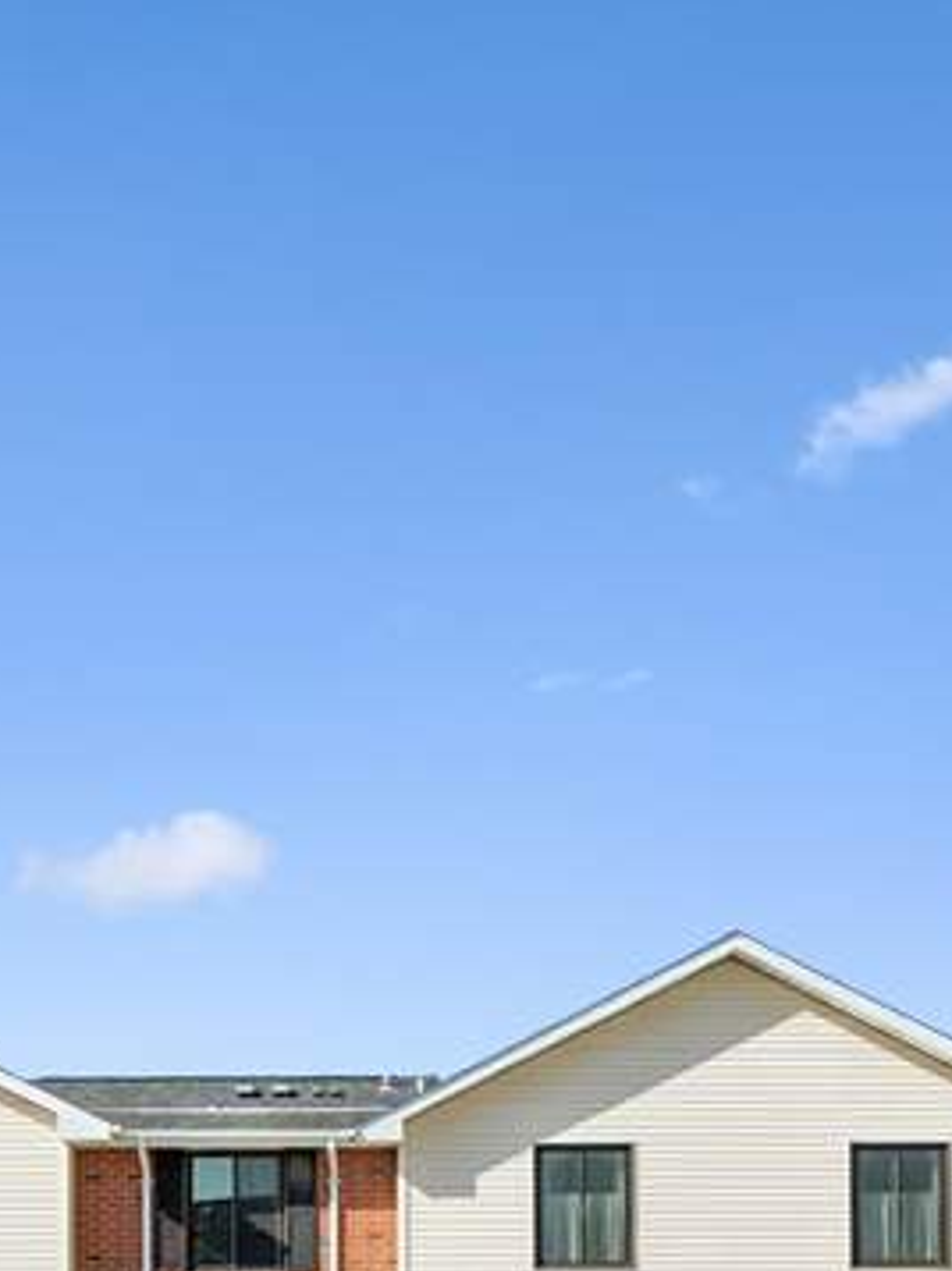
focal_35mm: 55
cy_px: 1386
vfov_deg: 31.2
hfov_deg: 26.5
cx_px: 426
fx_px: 2019
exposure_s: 1/2000
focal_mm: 16
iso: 400
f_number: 8
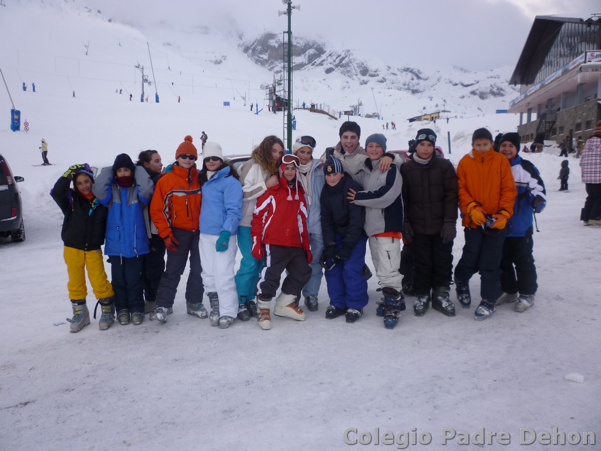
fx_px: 503
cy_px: 226
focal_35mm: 29
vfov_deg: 48.2
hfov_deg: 61.7
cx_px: 300
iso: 80
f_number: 3.3
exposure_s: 1/320
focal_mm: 5.2
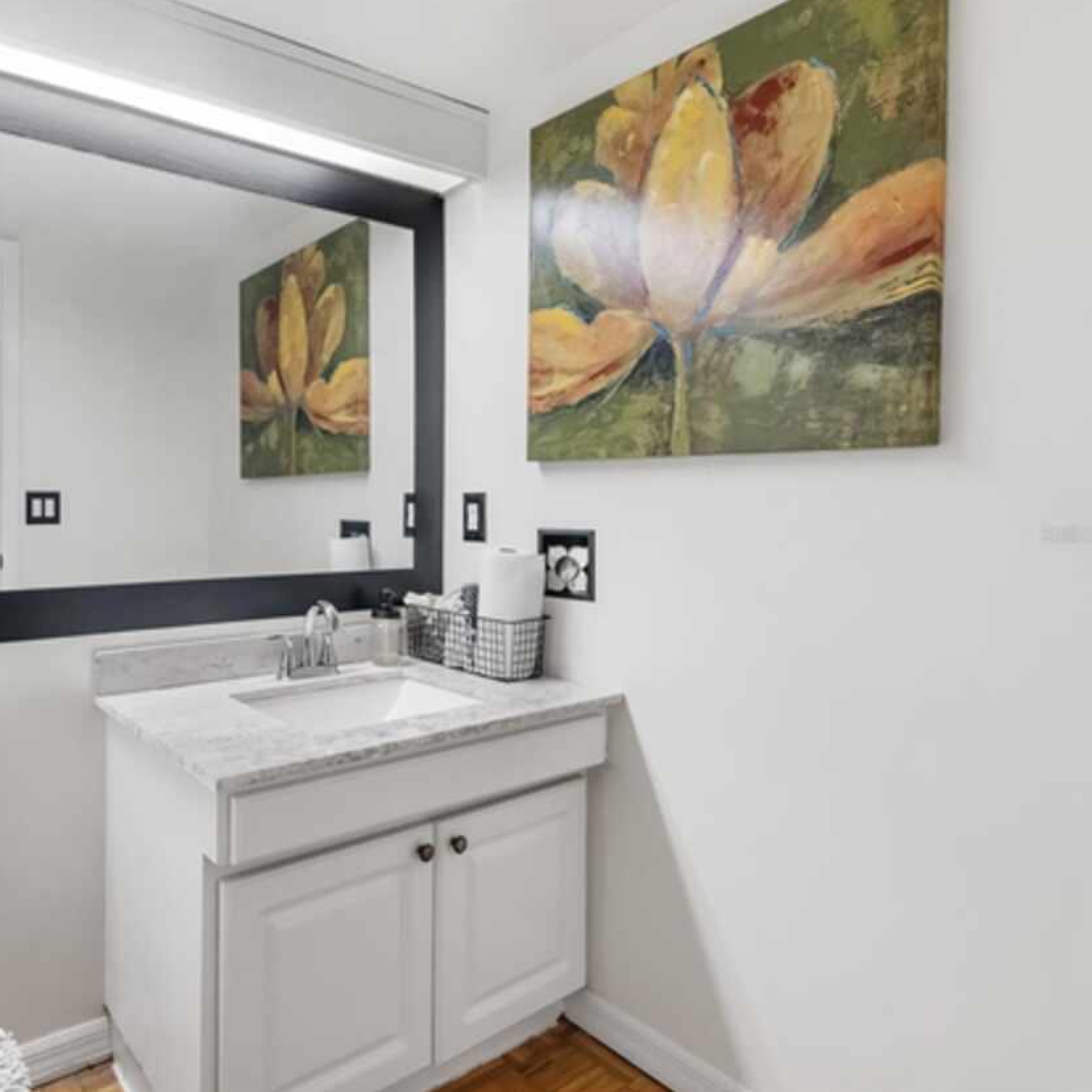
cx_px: 292
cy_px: 533
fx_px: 749
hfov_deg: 68.2
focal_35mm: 21
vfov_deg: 72.1
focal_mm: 16
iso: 1000
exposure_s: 1/25
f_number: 8
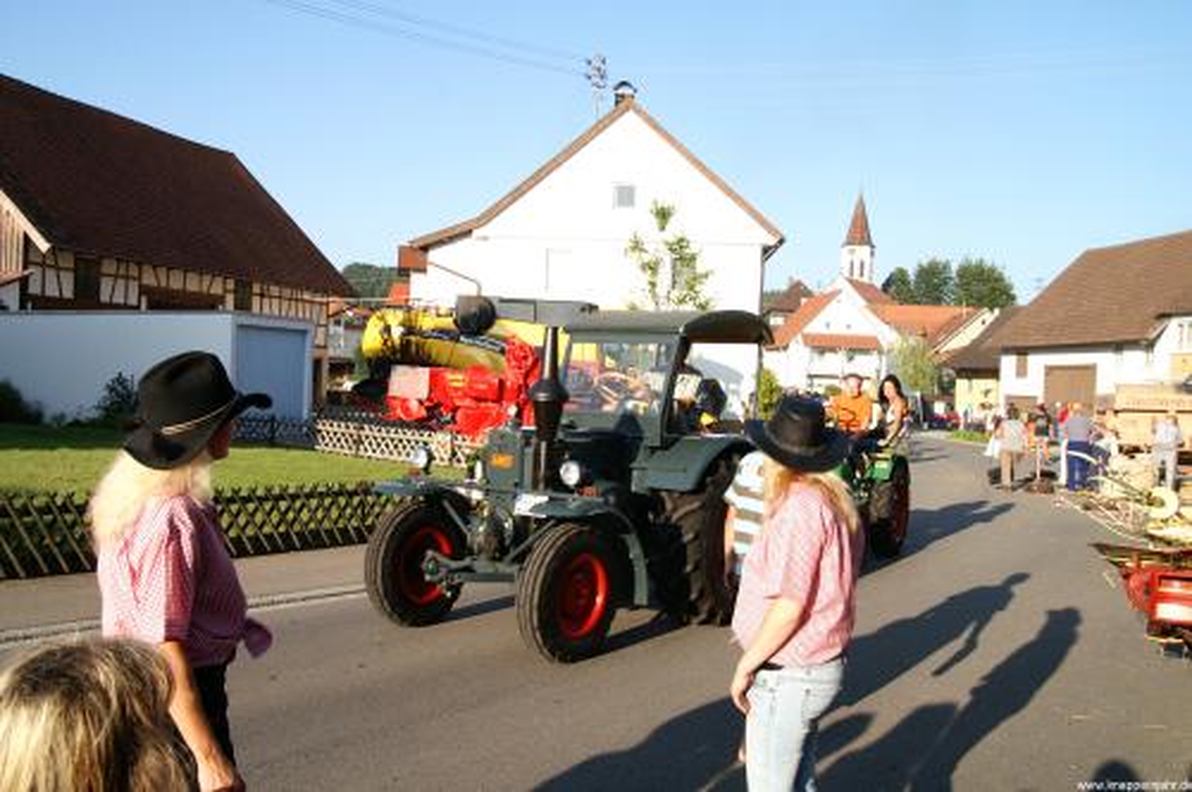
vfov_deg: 39.9
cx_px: 596
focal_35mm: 33
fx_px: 1091
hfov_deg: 57.3
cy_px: 396
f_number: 9.5
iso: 100
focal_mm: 22
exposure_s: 1/90
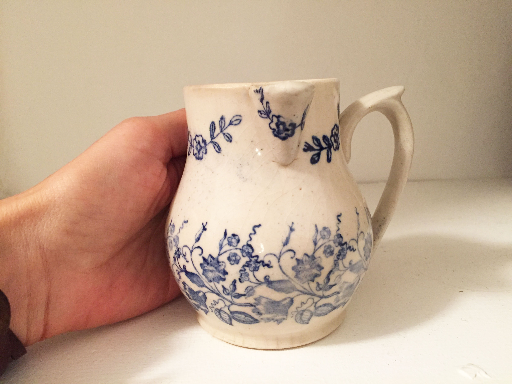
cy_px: 192
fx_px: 429
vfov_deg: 48.2
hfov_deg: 61.7
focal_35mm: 29
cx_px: 256
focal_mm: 4.15
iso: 250
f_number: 2.2
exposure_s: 1/20
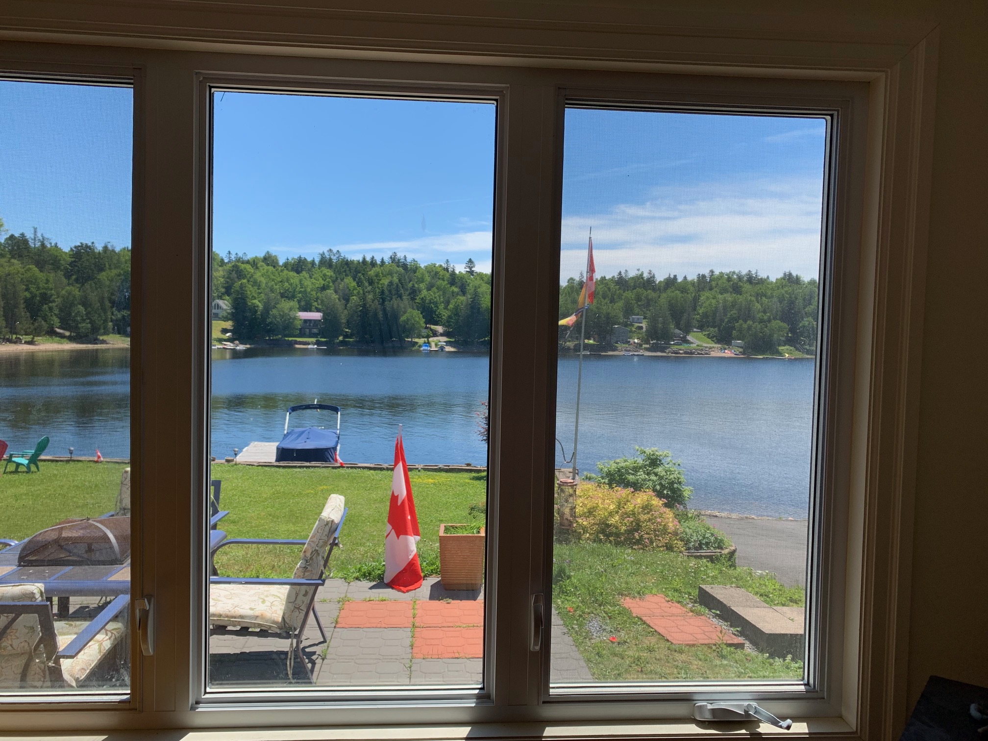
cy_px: 370
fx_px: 742
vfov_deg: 53.1
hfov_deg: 67.3
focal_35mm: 26
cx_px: 494
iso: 25
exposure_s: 1/1205
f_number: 1.8
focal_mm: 4.25
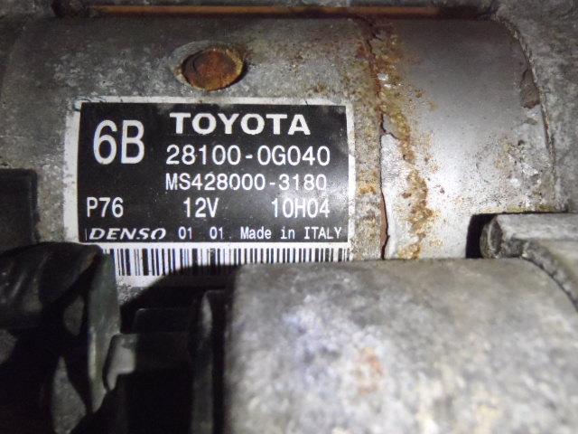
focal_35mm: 37
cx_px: 289
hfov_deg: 50.1
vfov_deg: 38.7
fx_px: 618
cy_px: 217
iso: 1600
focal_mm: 6.64
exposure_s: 1/40
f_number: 4.7
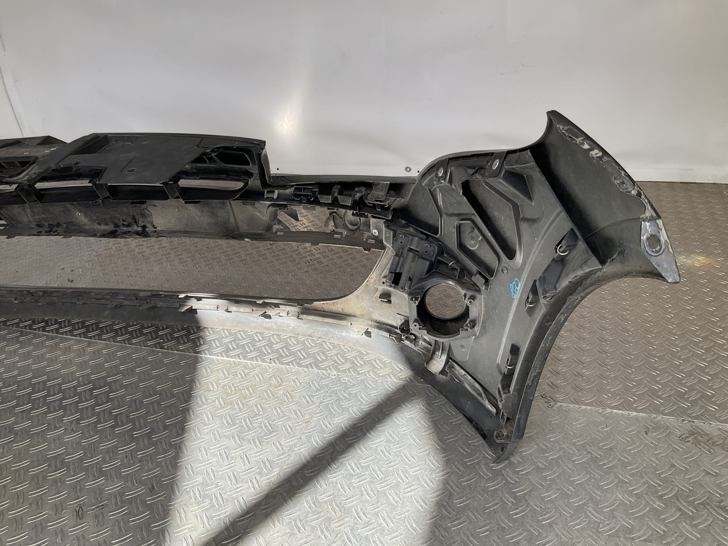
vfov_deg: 48.2
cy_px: 273
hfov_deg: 61.7
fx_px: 610
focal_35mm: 29
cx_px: 364
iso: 16
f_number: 1.8
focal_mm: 3
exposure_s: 1/280
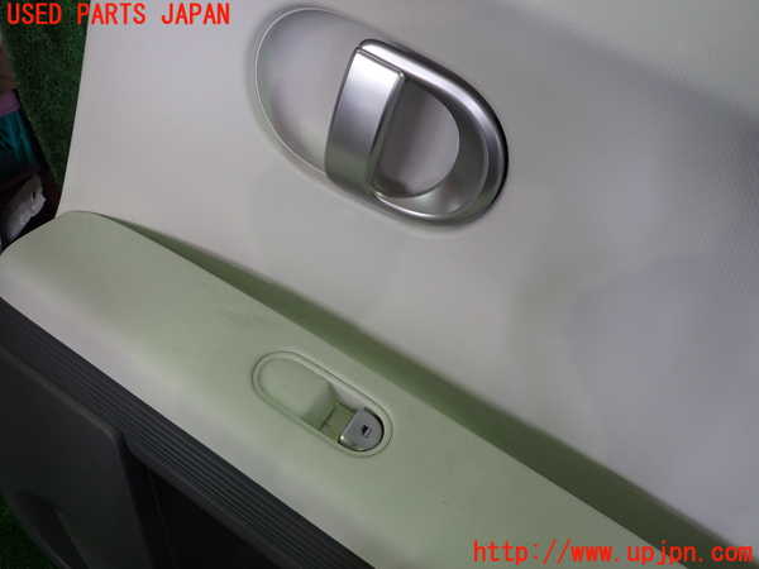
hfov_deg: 69.4
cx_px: 380
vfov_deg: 54.9
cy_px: 284
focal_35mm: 25
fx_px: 548
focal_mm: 4.5
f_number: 2
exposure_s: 1/50
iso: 200
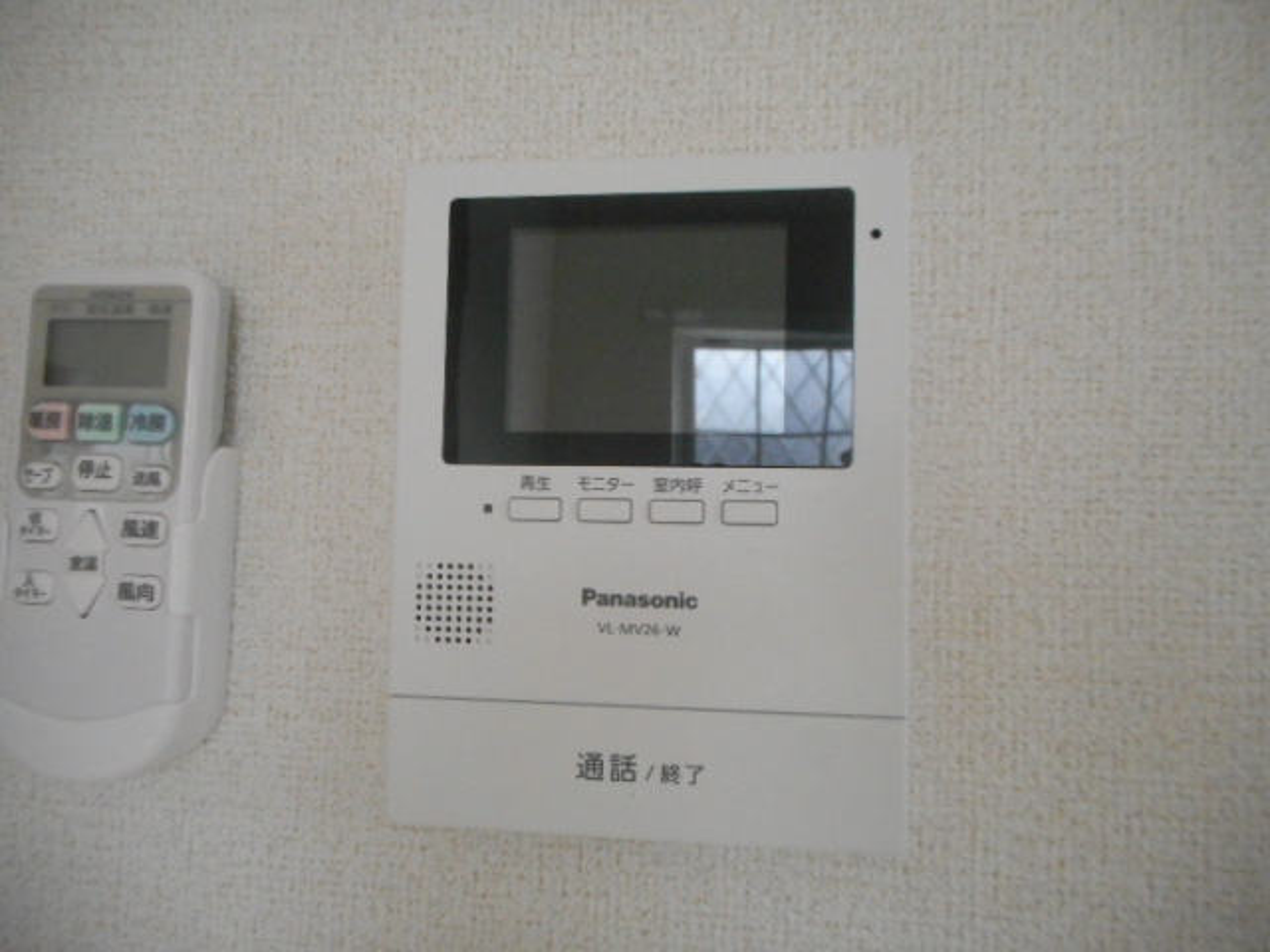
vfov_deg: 54.9
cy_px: 476
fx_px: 917
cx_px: 635
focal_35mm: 25
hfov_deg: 69.4
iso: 800
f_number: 3.7
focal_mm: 4.5
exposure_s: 1/40
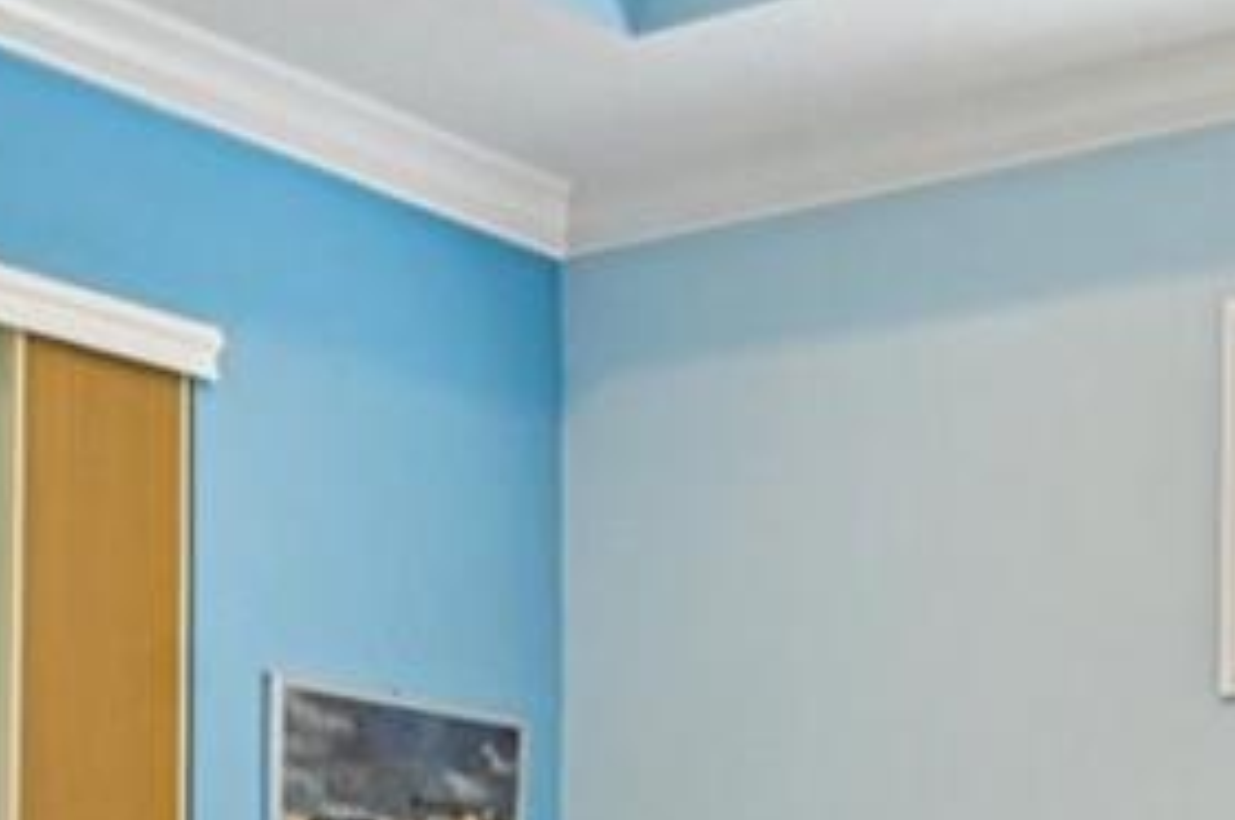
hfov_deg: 25.3
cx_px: 498
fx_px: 2741
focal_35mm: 80
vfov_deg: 16.1
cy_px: 1065
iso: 400
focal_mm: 14
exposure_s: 1/15
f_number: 8
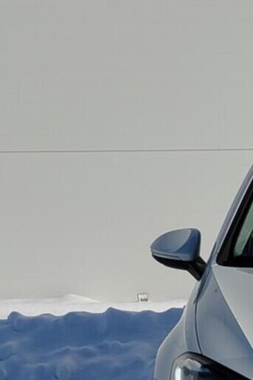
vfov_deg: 9.3
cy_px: 343
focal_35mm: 221
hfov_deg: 6.1
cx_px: 448
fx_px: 2331
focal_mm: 7.12
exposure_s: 1/2038
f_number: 2.4
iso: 25
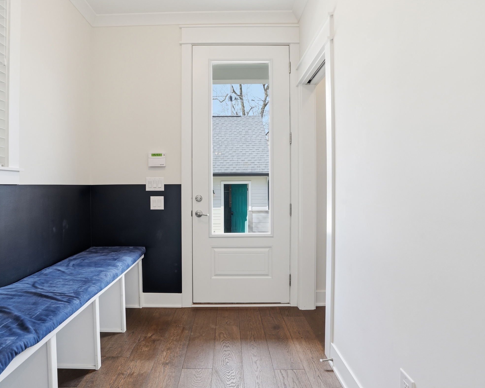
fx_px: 273
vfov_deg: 70.8
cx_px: 225
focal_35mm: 19
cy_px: 184
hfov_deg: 83.2
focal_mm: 16
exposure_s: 1/60
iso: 250
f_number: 9
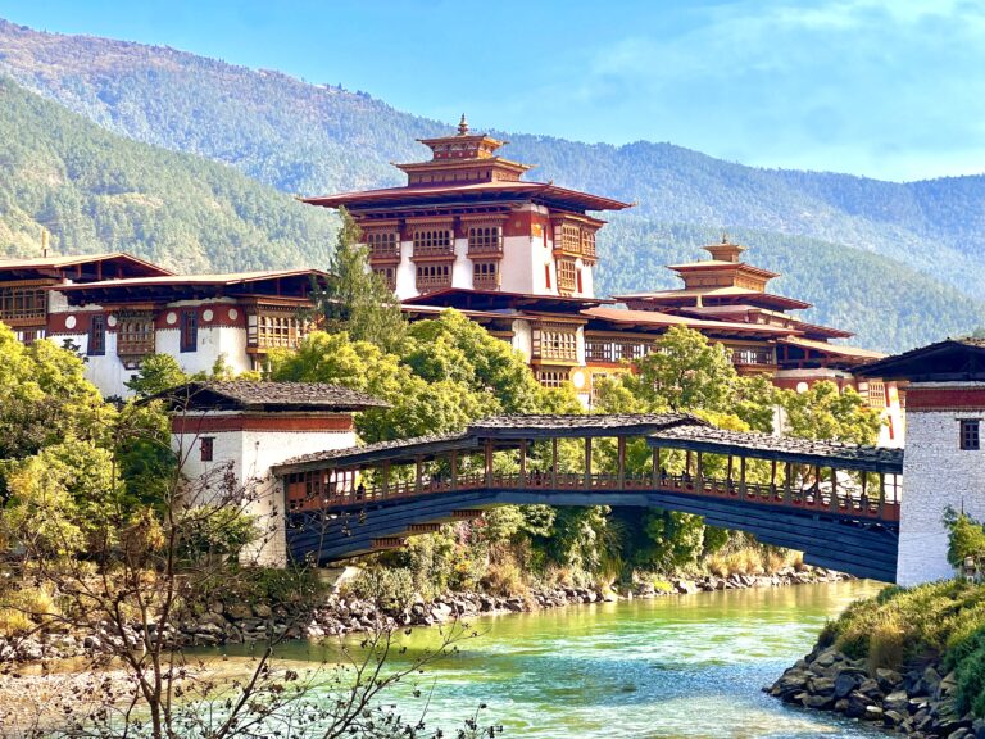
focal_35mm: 77
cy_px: 370
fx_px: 2191
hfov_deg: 25.3
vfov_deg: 19.1
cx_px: 492
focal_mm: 9
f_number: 2.8
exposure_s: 1/388
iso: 32
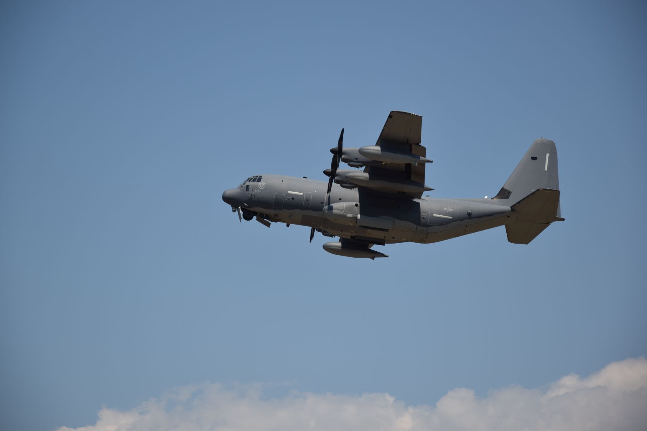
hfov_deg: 13.0
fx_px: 2831
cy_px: 216
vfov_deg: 8.7
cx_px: 324
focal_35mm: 158
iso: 100
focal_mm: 105
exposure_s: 1/800
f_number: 7.1
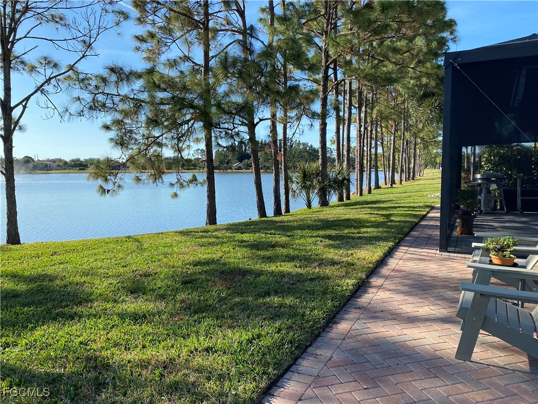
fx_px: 404
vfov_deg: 53.1
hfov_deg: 67.3
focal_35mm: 26
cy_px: 202
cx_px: 269
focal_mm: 4.25
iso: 32
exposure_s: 1/1608
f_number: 1.8
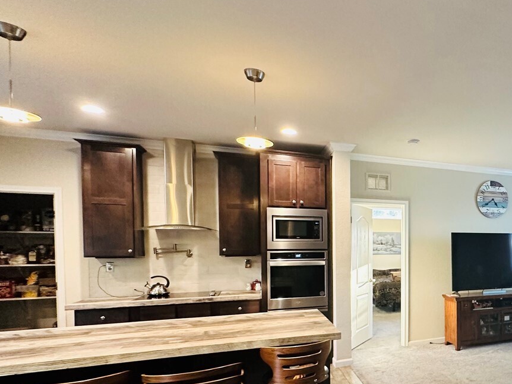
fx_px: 384
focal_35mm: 26
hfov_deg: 59.3
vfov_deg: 52.1
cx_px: 442
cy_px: 253
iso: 320
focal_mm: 2.22
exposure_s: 1/60
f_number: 2.2
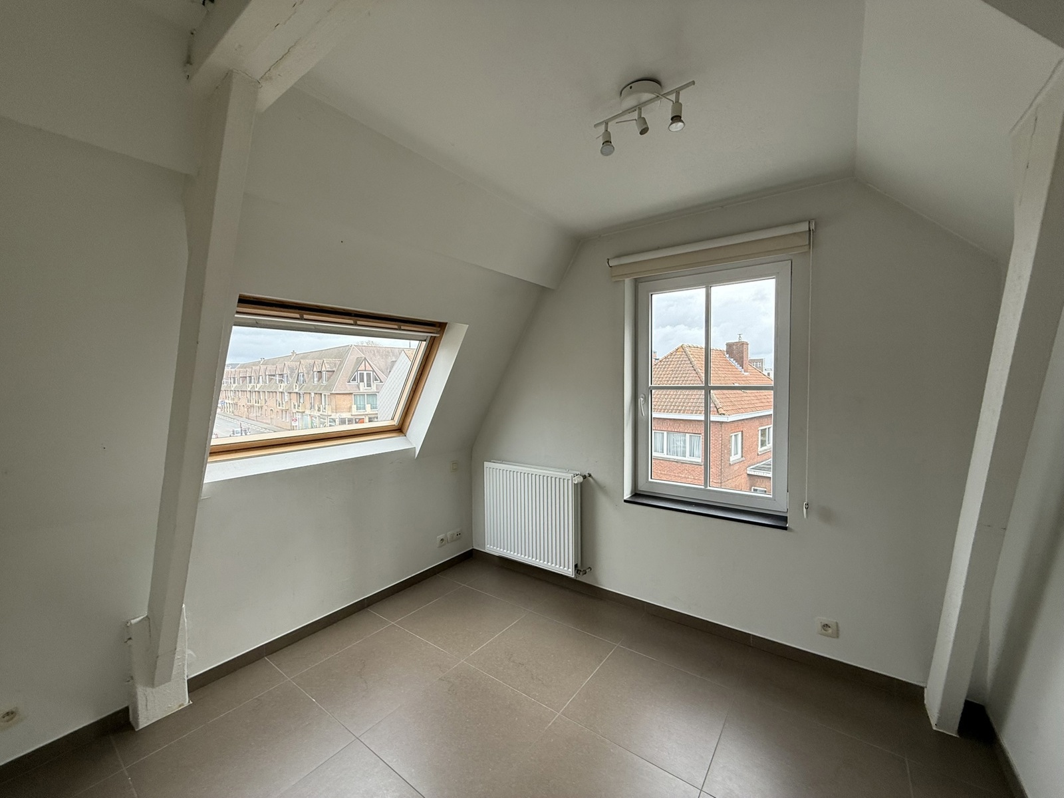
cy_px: 399
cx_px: 532
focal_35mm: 14
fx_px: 430
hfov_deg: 102.1
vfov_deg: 85.7
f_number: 2.2
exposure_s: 1/175
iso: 64
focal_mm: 2.22
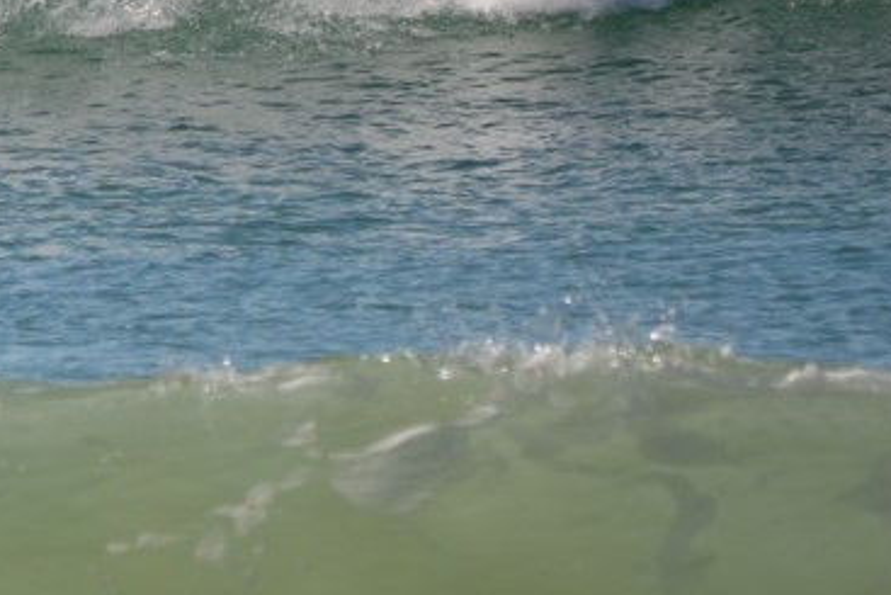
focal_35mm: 942
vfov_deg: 1.5
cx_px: -495
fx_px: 23322
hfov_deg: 2.2
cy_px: -85
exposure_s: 1/640
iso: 100
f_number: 6.3
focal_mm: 200
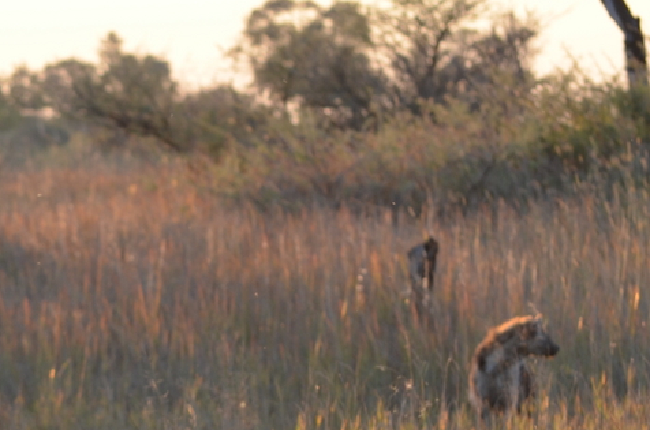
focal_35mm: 423
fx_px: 7626
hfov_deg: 4.9
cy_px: 460
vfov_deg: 3.2
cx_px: 93
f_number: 5.6
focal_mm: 105
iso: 250
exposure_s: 1/125
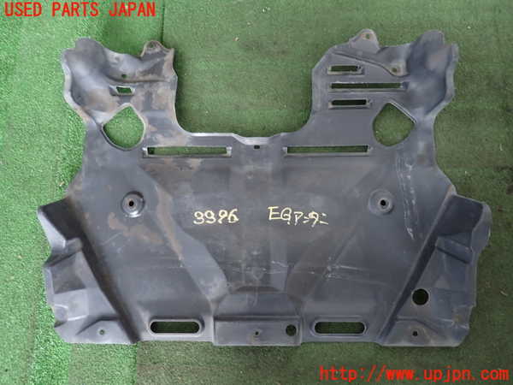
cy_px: 192
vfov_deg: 54.9
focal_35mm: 25
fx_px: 370
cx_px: 256
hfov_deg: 69.4
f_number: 2
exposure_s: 1/50
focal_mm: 4.5
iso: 200
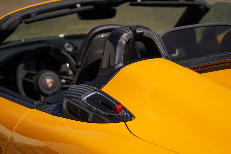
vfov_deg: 13.0
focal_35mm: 105
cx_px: 116
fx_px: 673
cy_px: 77
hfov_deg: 19.5
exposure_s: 1/1250
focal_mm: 105
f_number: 4.5
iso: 100
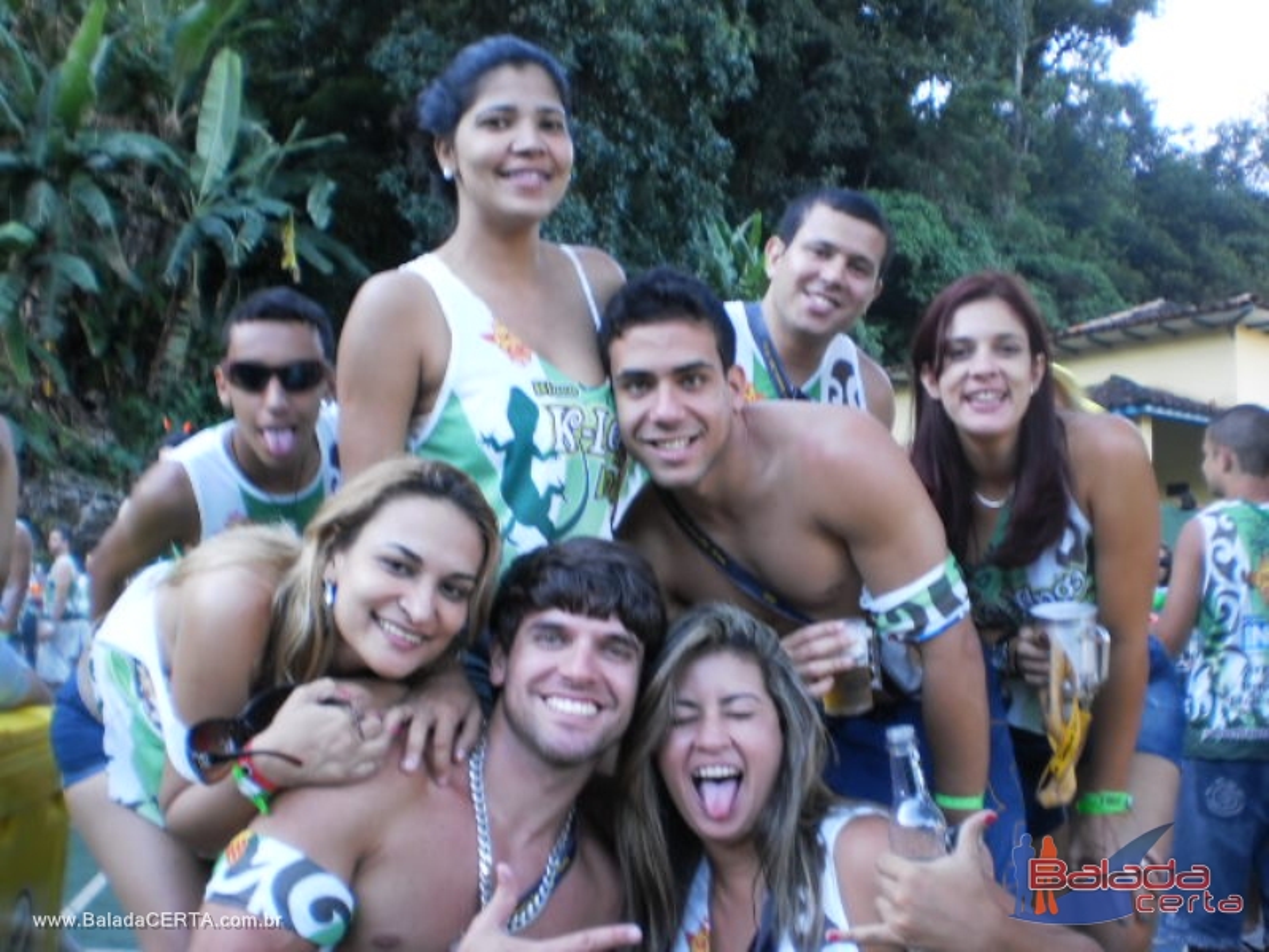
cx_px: 634
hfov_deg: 51.4
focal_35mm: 36
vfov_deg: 39.7
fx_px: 1320
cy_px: 476
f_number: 3.1
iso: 100
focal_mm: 6.3
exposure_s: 1/30
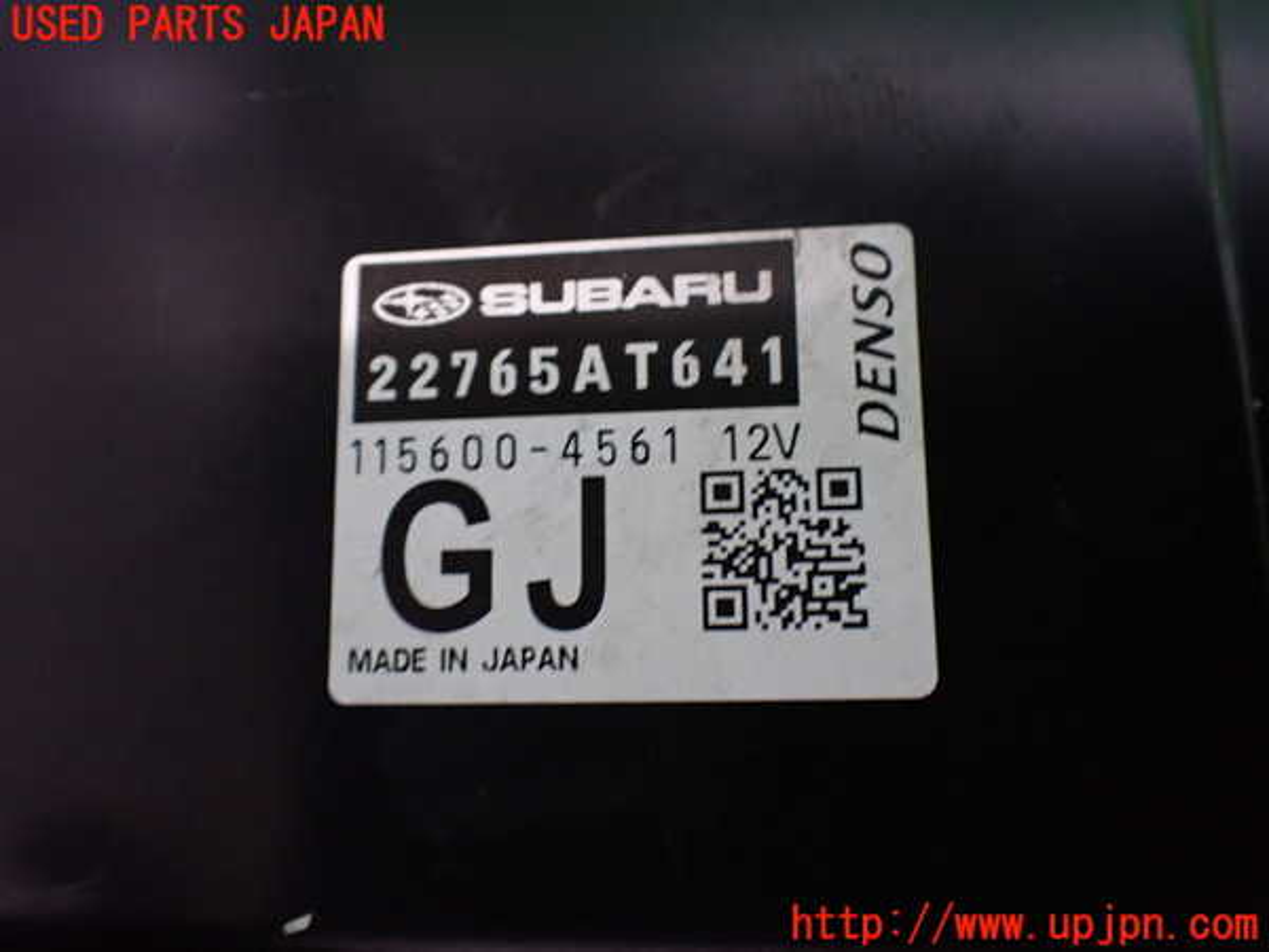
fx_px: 1100
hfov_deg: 60.0
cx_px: 634
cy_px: 476
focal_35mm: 30
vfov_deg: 46.8
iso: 800
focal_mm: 5.4
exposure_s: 1/50
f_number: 2.3
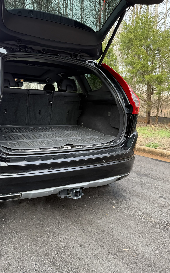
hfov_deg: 47.6
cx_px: 80
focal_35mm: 26
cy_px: 139
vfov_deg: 70.4
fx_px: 193
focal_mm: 6.76
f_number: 1.78
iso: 80
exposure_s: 1/298
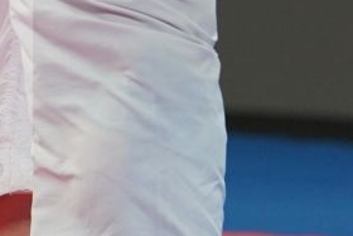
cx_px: -84
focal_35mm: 1285
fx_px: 12606
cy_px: -370
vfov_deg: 1.1
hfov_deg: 1.6
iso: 1250
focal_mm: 200
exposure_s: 1/1000
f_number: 2.8
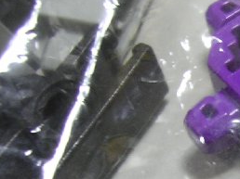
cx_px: 342
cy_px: 244
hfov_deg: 15.6
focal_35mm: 118
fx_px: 817
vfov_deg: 12.1
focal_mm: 5.8
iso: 111
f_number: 2.8
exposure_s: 1/3.4
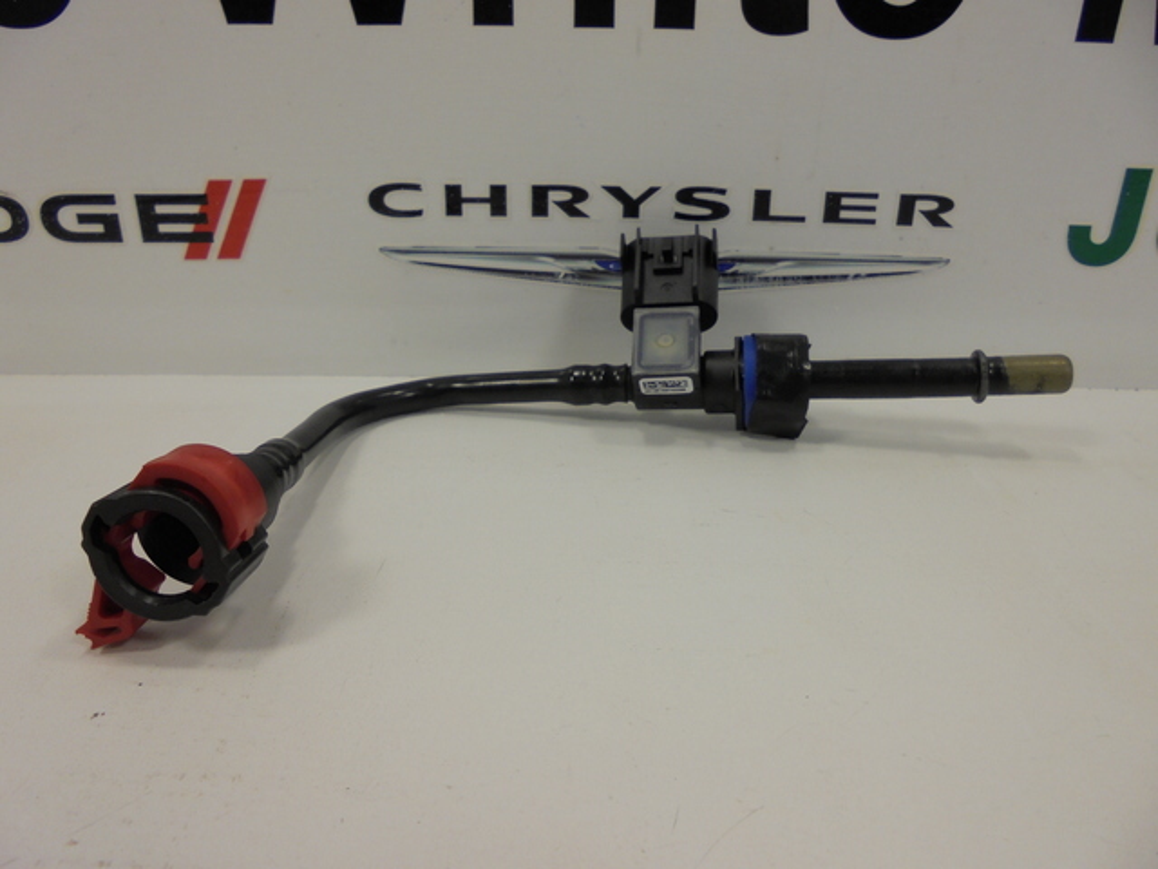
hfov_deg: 67.3
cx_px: 579
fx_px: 870
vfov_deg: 53.1
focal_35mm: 26
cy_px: 434
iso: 100
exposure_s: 1/200
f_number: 3.5
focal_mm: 4.6
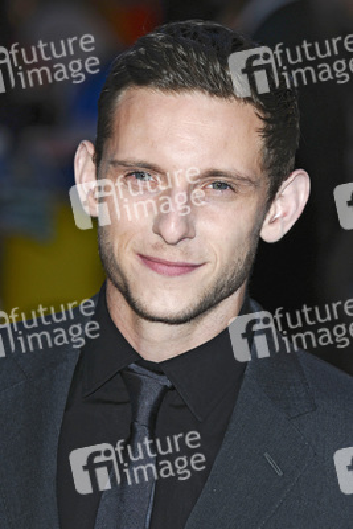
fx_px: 2976
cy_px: 264
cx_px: 176
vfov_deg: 10.2
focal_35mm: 202
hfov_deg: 6.8
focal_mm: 135
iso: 320
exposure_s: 1/200
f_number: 4.5
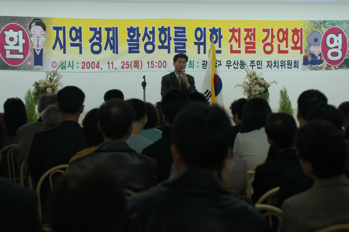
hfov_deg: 19.5
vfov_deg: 13.0
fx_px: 1017
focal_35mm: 105
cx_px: 174
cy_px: 116
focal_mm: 70
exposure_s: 1/60
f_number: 4
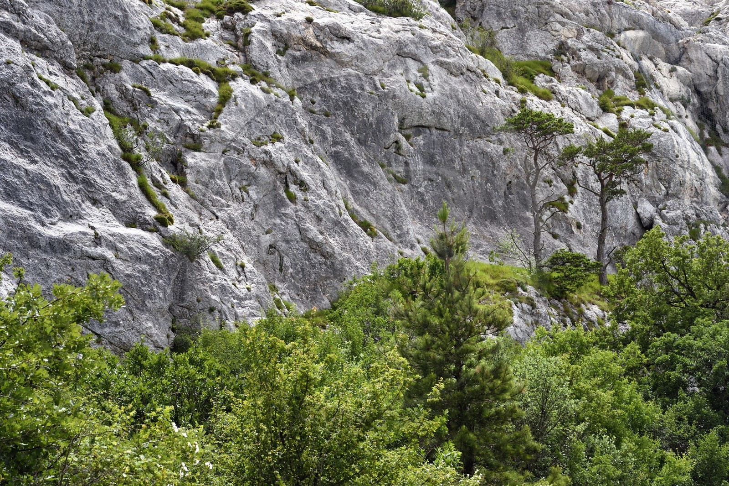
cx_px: 364
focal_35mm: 70
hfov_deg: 28.9
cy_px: 243
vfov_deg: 19.4
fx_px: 1417
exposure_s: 1/160
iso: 200
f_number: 10
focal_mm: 70
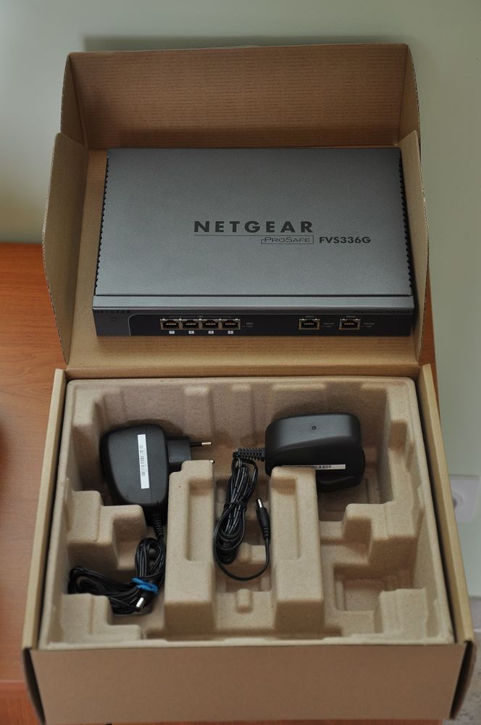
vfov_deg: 33.4
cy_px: 362
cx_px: 240
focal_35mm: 60
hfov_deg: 22.6
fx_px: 1206
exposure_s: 1/30
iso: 200
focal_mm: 40
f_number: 5.6
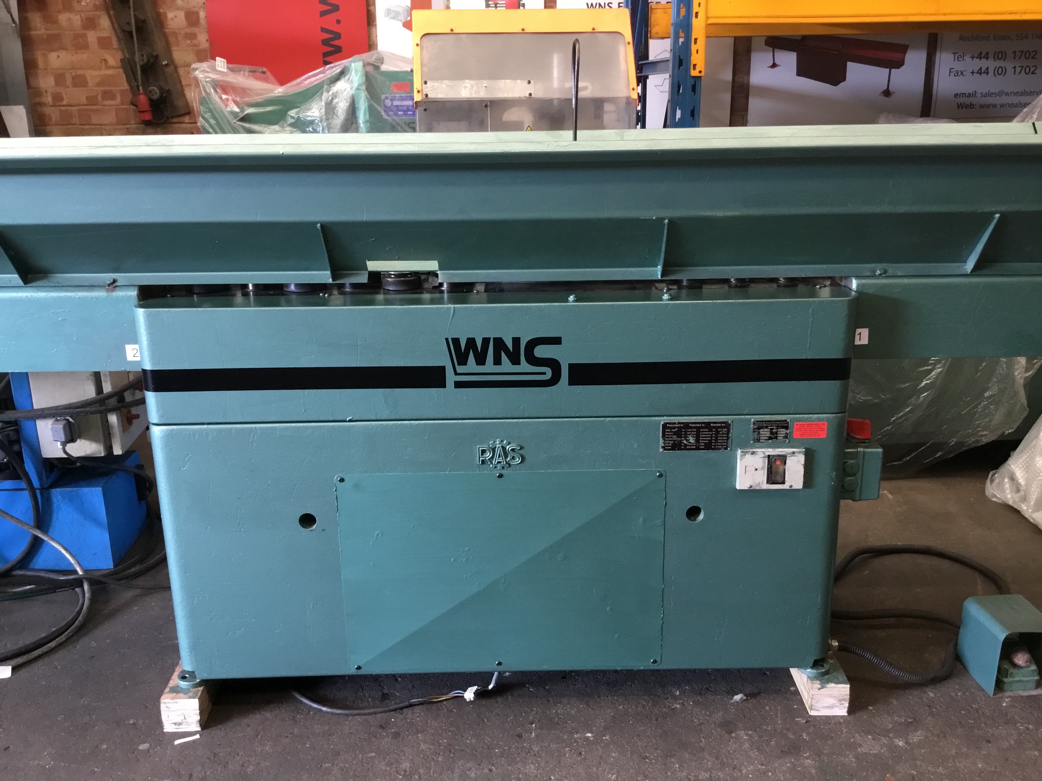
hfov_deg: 58.4
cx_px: 521
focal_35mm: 31
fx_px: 933
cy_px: 390
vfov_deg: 45.4
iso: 160
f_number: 2.4
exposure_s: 1/33
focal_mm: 3.3
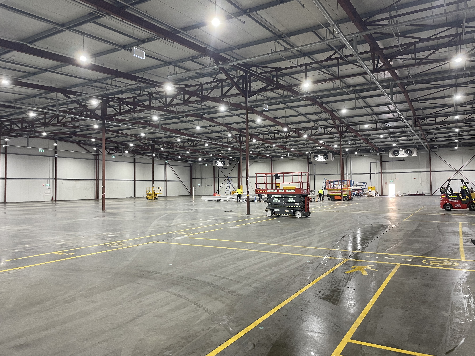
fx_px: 357
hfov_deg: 67.3
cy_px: 178
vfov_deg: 53.1
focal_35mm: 26
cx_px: 238
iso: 64
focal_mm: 4.2
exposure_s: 1/50
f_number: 1.6
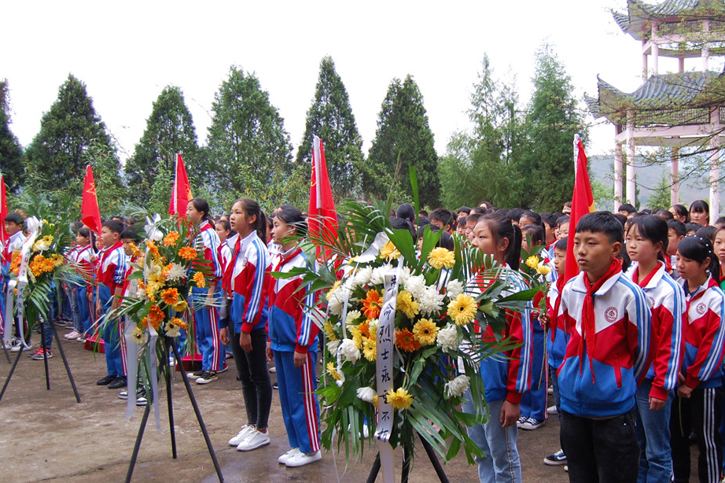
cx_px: 351
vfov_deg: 43.6
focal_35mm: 30
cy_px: 249
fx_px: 604
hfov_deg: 61.9
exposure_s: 1/50
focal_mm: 18
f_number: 3.5
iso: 400
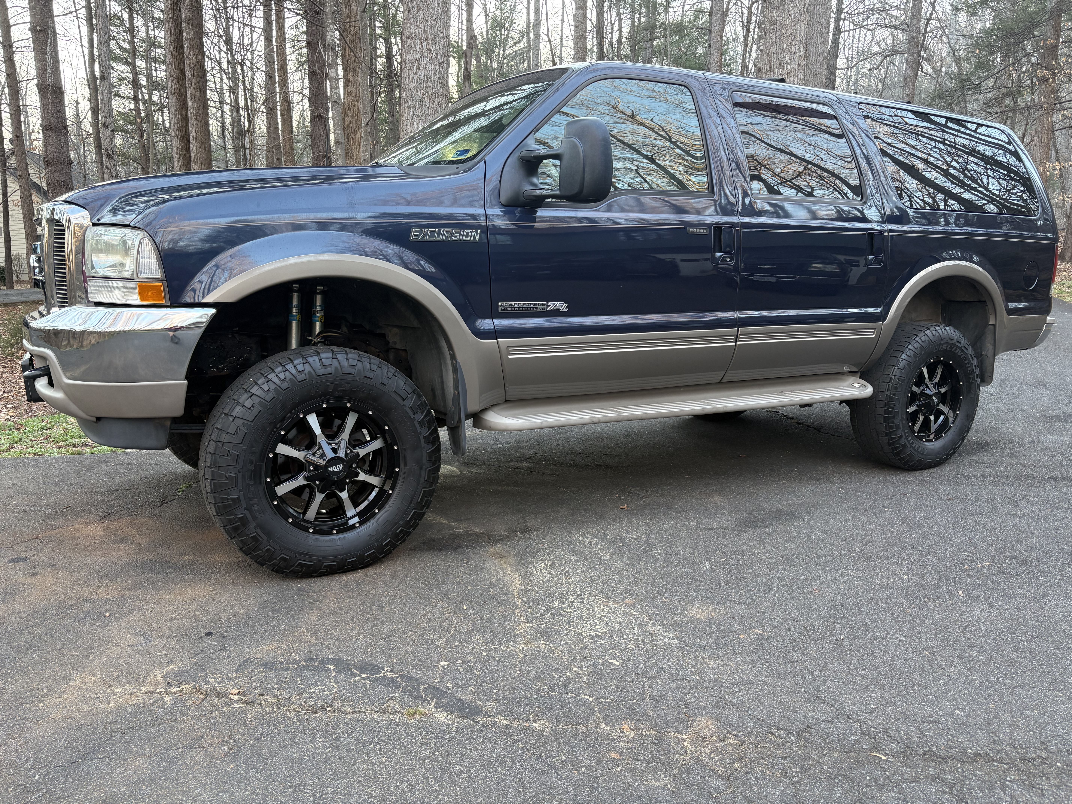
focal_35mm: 26
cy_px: 402
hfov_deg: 67.3
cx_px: 536
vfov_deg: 53.1
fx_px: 805
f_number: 1.6
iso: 125
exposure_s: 1/101
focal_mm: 5.96
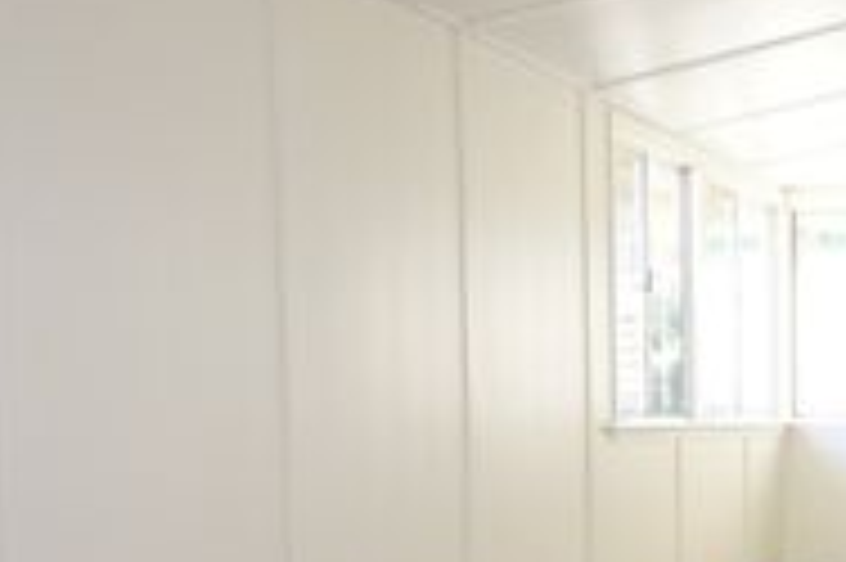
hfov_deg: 29.5
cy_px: 528
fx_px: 1409
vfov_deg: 21.9
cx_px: 972
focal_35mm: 60
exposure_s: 1/60
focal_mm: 16
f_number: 4.5
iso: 1000
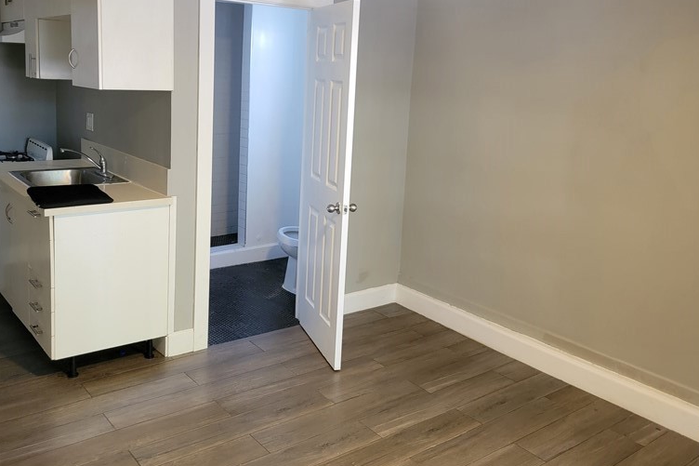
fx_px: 660
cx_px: 351
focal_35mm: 34
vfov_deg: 38.4
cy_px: 156
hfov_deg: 55.8
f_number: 1.8
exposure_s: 1/40
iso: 320
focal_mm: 6.7
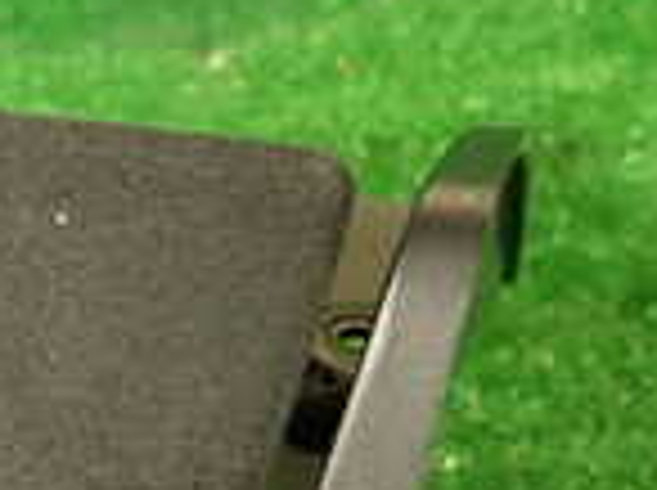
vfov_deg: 13.2
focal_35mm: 103
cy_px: 809
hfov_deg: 16.0
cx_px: -544
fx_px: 1952
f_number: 2
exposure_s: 1/60
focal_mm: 4.5
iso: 125
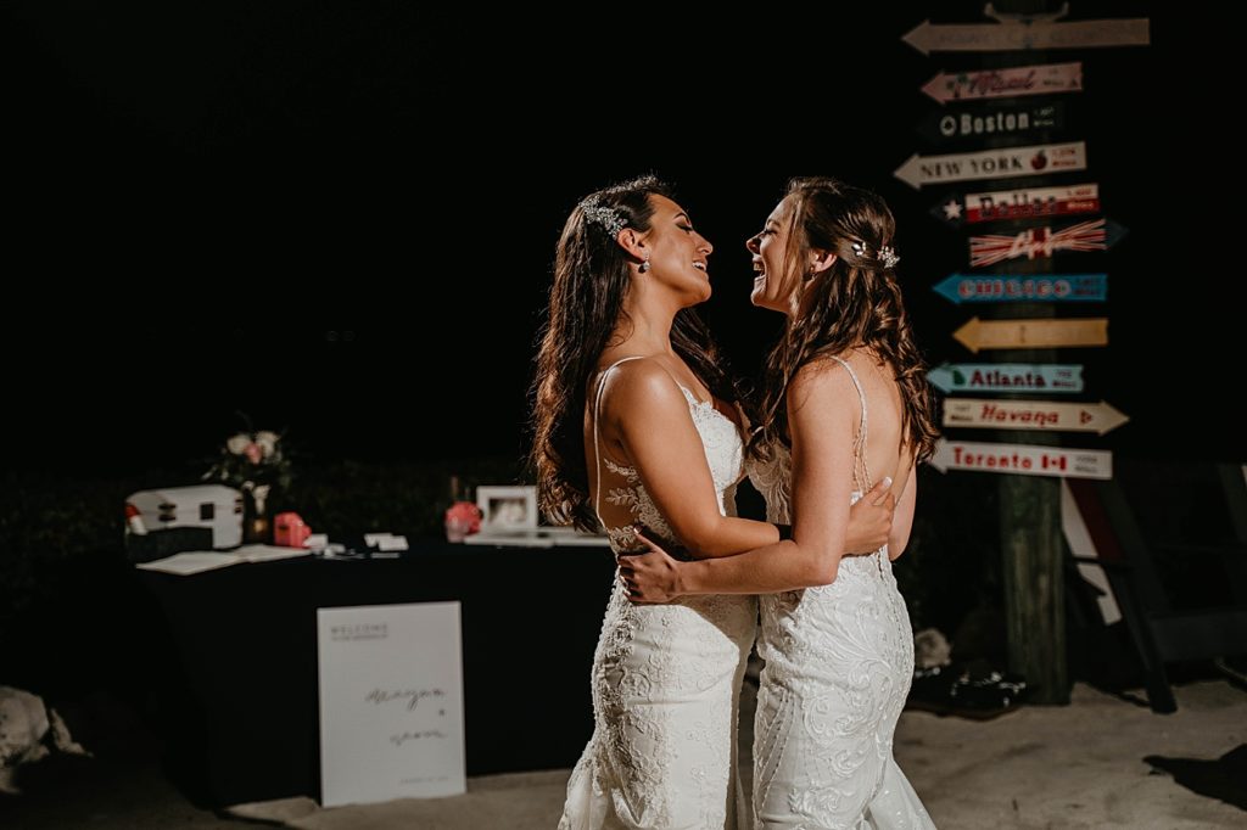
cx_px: 624
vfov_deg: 23.0
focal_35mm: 59
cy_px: 415
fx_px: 2043
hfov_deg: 33.9
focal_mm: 59
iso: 640
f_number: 2.8
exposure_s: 1/640
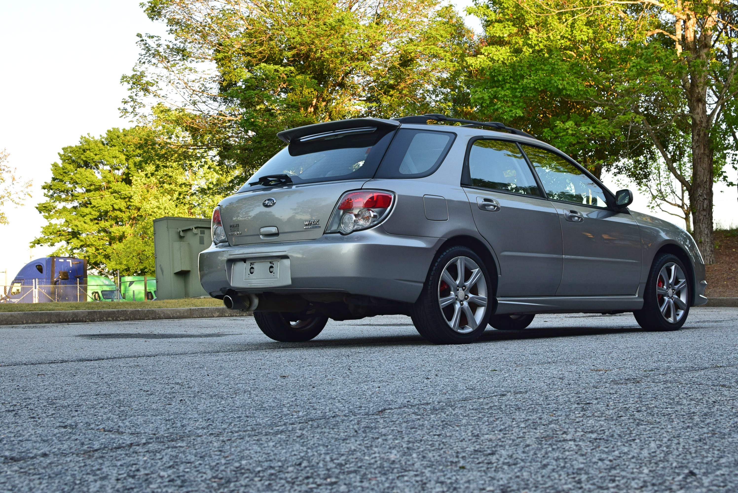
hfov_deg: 37.8
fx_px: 1077
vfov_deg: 25.8
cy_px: 246
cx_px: 369
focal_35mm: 52
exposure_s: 1/125
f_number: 9
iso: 400
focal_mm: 35
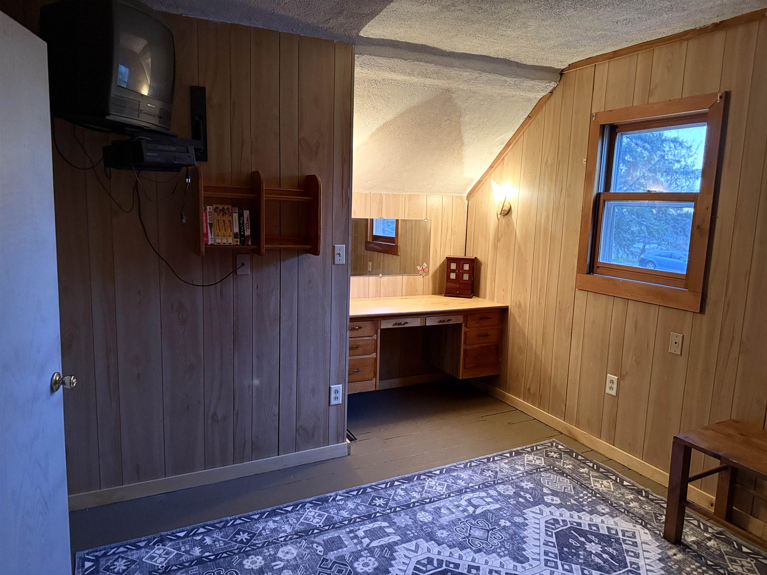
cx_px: 384
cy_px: 288
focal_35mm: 24
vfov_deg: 56.8
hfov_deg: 71.6
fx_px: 532
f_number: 1.78
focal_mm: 6.76
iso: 800
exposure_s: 1/40
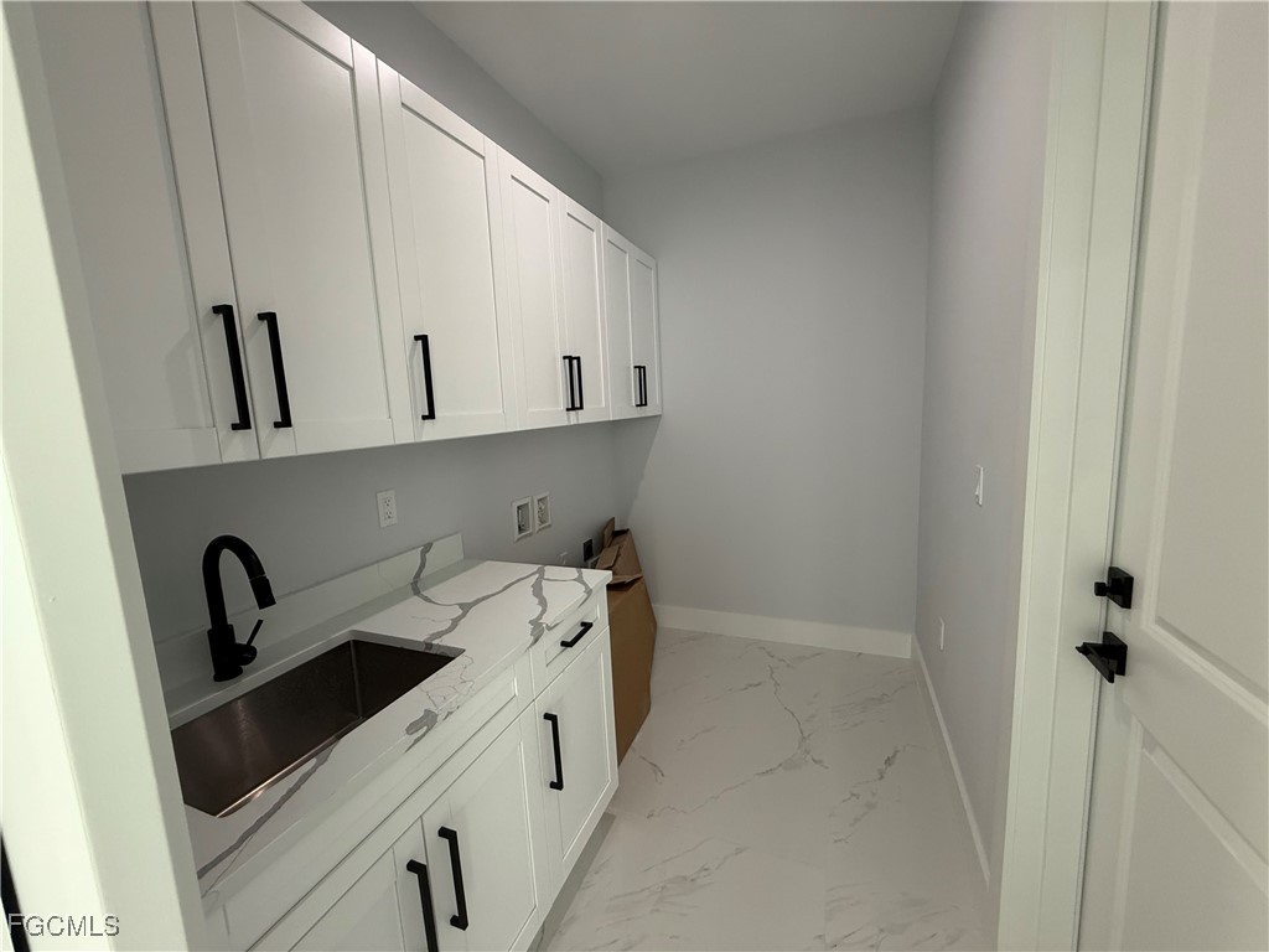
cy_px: 476
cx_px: 634
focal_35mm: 14
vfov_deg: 85.7
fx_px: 513
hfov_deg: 102.1
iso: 250
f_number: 2.2
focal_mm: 2.22
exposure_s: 1/120
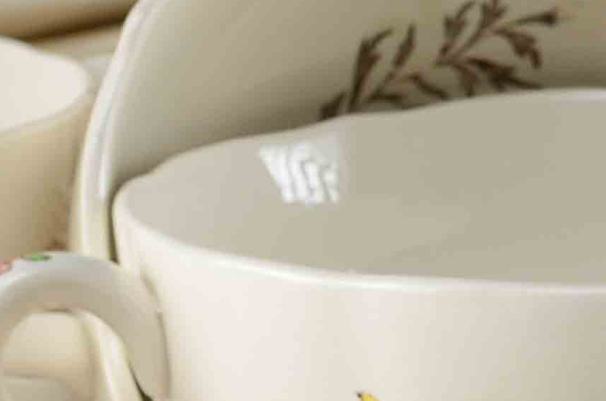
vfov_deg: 3.9
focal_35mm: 347
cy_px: 382
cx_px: -173
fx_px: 5828
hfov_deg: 5.9
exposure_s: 1/80
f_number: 11
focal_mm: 40
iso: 100
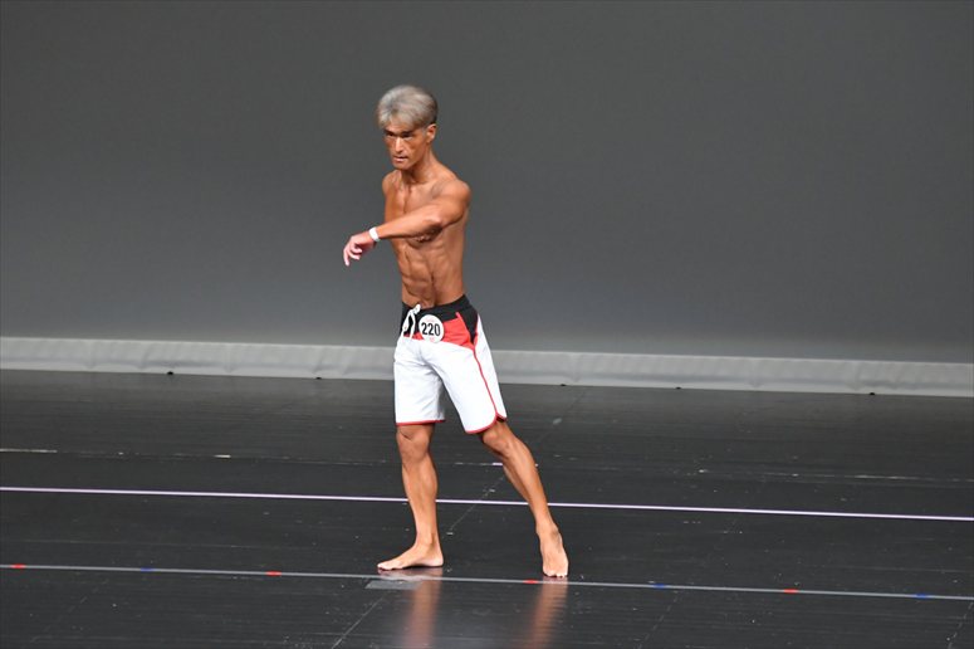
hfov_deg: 6.5
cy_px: 324
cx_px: 487
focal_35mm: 315
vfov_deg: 4.4
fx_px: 8518
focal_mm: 210
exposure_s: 1/400
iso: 5000
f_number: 5.6
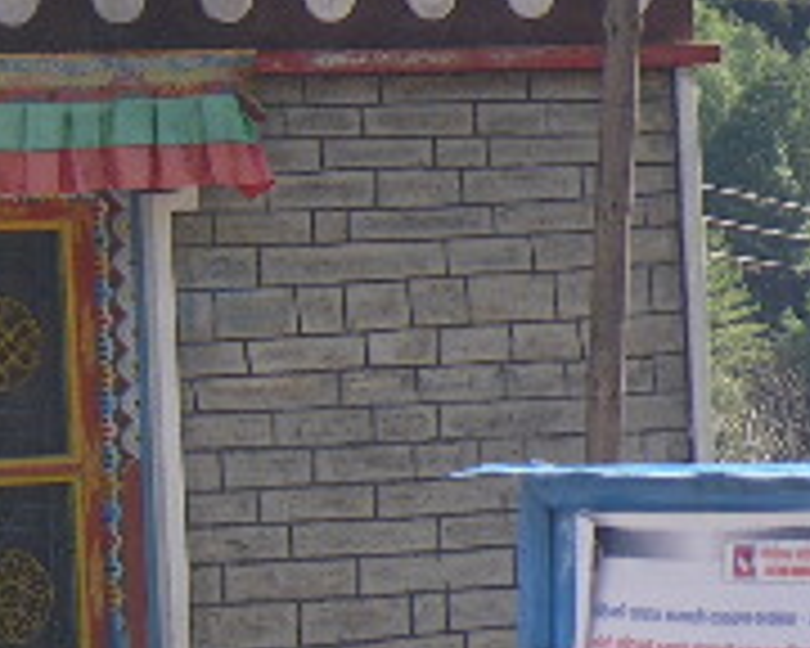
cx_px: -398
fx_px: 3764
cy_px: 234
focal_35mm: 157
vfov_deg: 9.8
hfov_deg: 11.8
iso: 50
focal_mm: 6.1
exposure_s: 1/160
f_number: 3.8
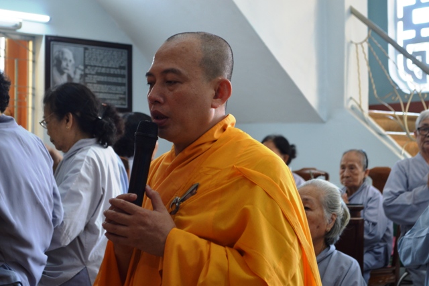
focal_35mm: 78
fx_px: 929
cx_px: 214
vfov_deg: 17.5
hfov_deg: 26.0
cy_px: 143
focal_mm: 52
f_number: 5.6
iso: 400
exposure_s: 1/20
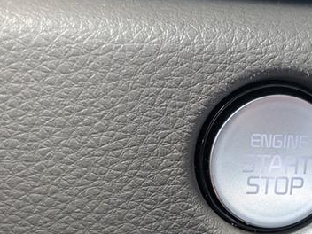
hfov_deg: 21.6
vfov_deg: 16.5
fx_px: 802
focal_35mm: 89
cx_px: 268
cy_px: 167
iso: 1209
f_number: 1.68
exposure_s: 1/294
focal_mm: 6.9
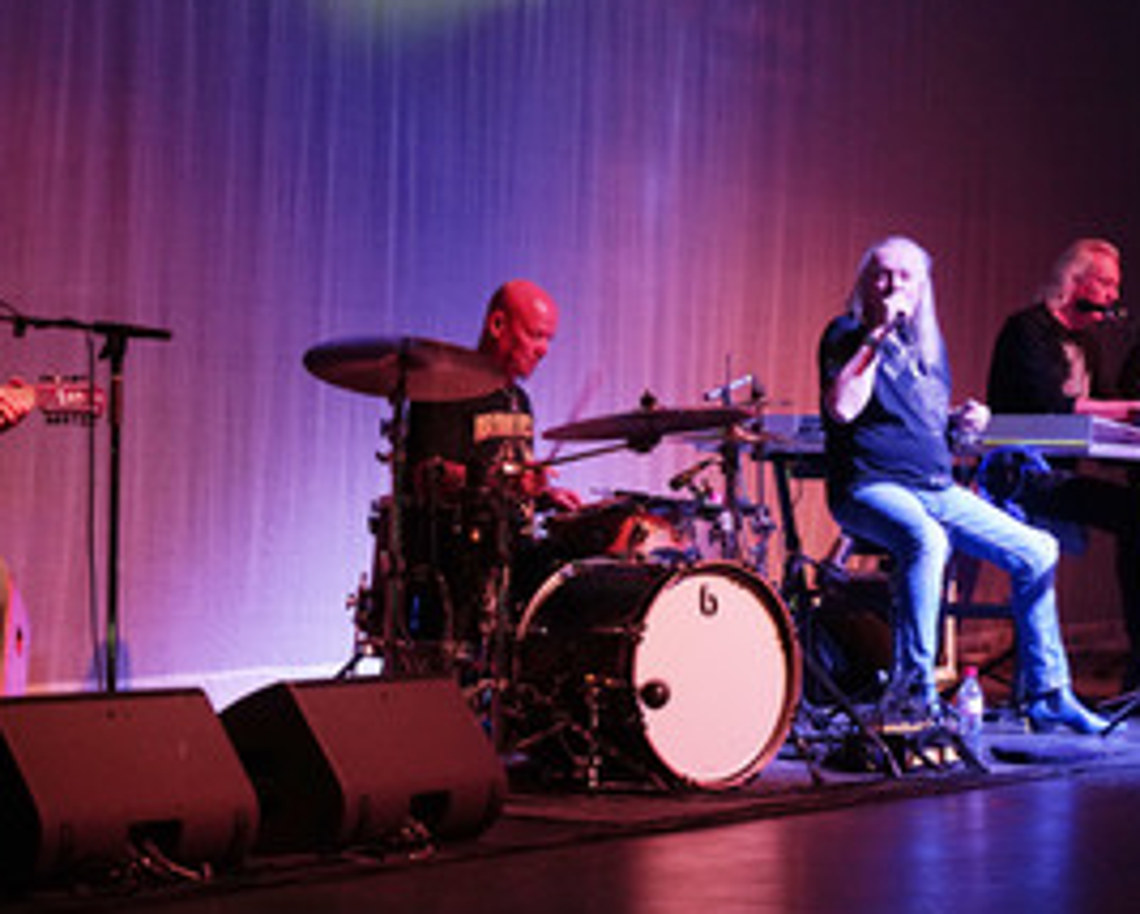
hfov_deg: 21.9
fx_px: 2937
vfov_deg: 17.7
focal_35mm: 87
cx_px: 485
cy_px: 342
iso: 2500
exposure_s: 1/125
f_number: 5.6
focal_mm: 55
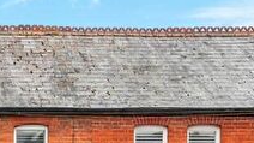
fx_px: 815
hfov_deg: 17.1
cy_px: 238
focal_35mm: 121
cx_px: -26
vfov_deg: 9.6
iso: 100
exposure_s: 1/60
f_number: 4
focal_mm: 35
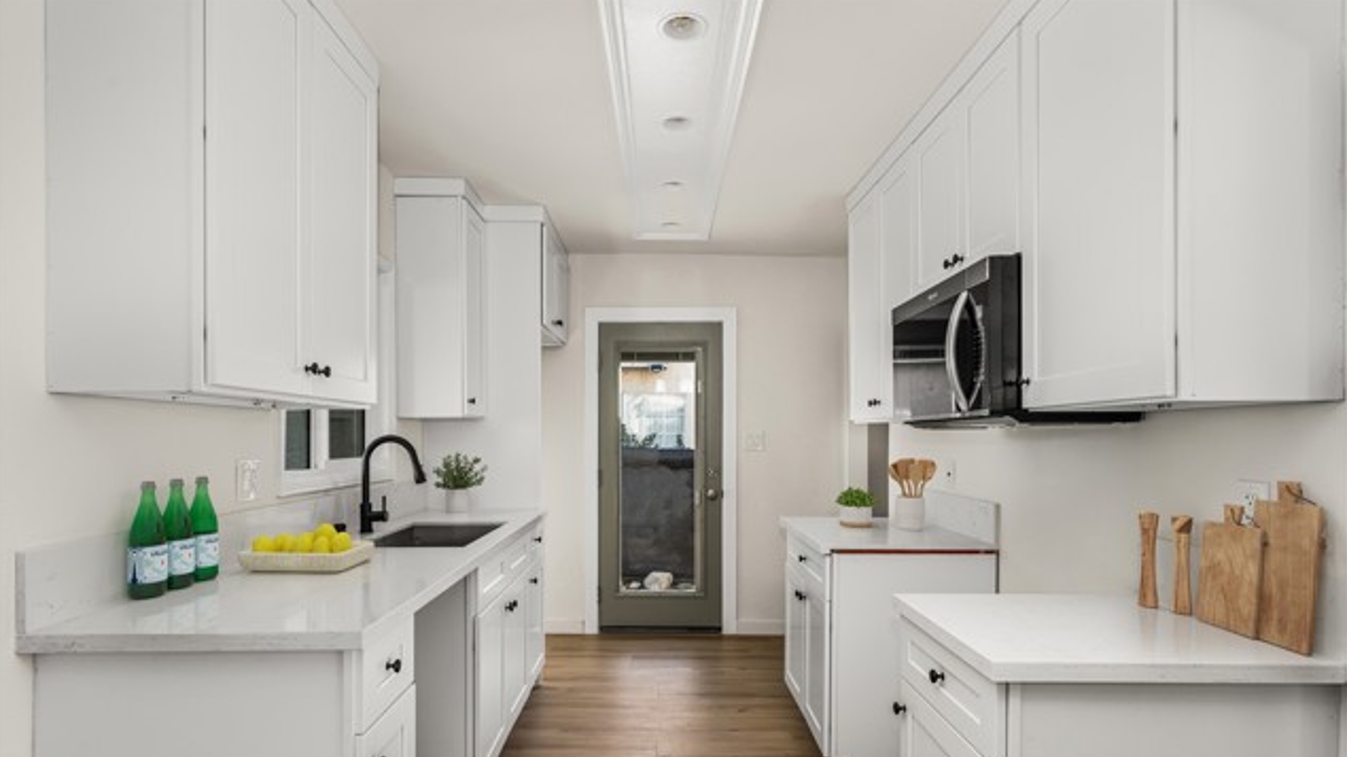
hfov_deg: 88.0
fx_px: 697
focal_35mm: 20
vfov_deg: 56.7
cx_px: 670
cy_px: 442
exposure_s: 1/20
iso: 100
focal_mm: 18.5
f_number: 6.3
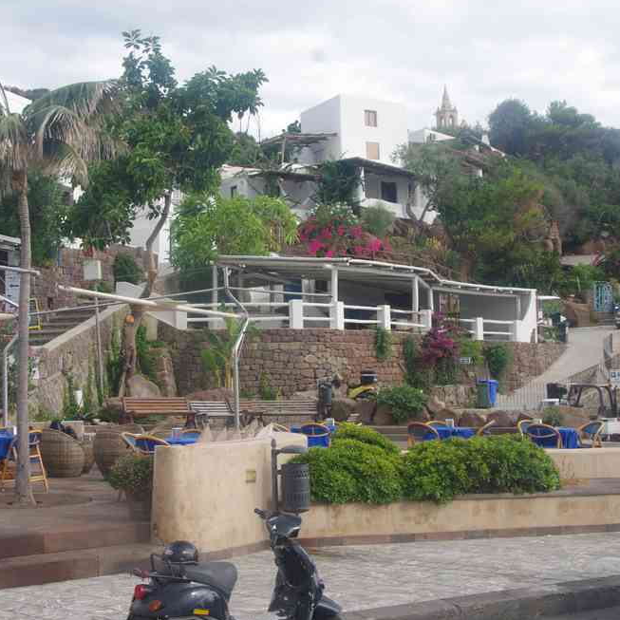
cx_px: 274
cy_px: 309
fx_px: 1063
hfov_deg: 32.5
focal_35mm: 52
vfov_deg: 32.5
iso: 200
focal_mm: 26.9
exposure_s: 1/50
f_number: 10
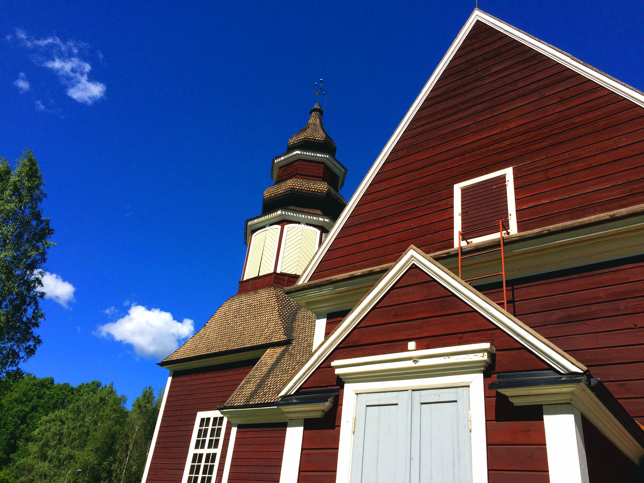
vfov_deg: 48.2
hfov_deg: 61.7
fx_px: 540
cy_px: 242
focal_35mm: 29
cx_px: 322
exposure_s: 1/2740
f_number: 2.2
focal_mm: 4.15
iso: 32
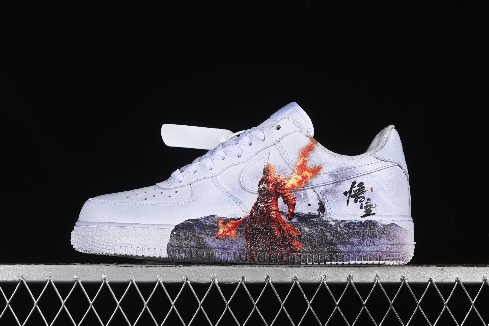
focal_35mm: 75
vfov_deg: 18.2
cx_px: 244
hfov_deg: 27.0
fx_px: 1019
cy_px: 163
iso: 160
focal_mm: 50
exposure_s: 1/80
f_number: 8
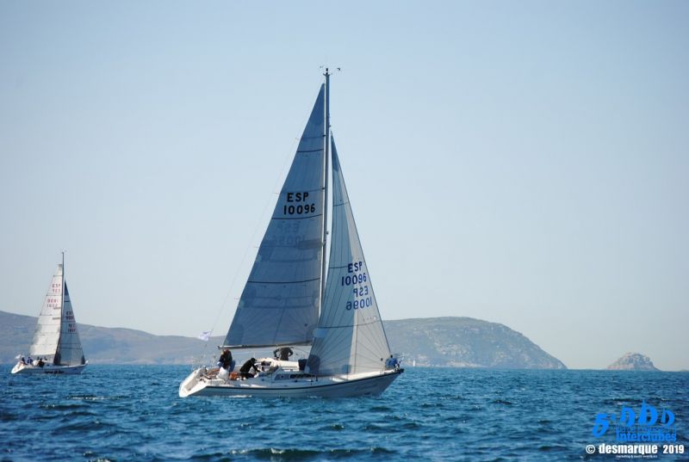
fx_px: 3510
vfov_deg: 7.5
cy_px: 231
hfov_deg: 11.2
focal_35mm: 183
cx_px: 344
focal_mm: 122
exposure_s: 1/500
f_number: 5.6
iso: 100
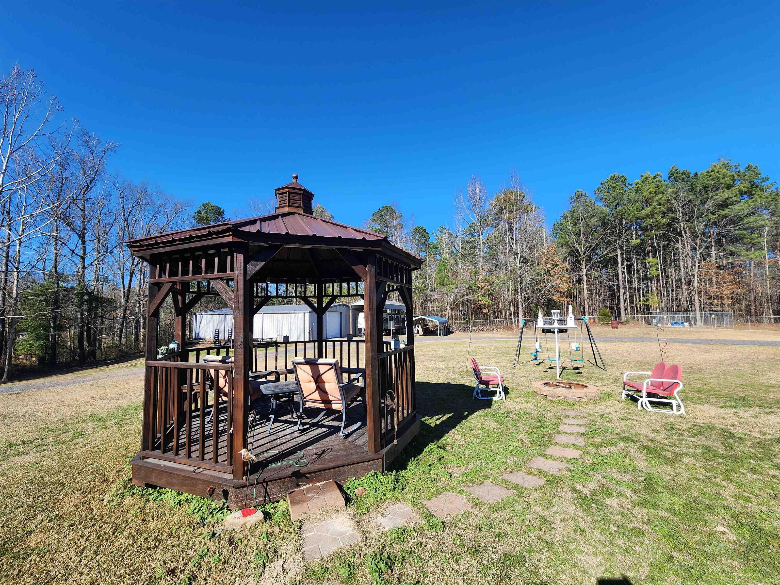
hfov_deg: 106.2
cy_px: 292
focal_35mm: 13
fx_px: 293
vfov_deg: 89.9
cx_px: 390
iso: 50
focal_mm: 2.2
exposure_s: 1/1376
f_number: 2.2
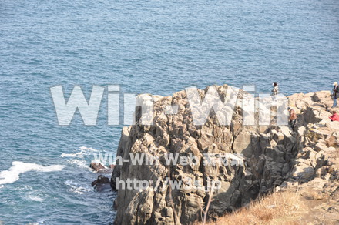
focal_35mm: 105
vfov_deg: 13.0
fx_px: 987
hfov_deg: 19.5
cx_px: 170
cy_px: 112
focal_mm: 70
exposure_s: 1/500
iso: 360
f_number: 5.6
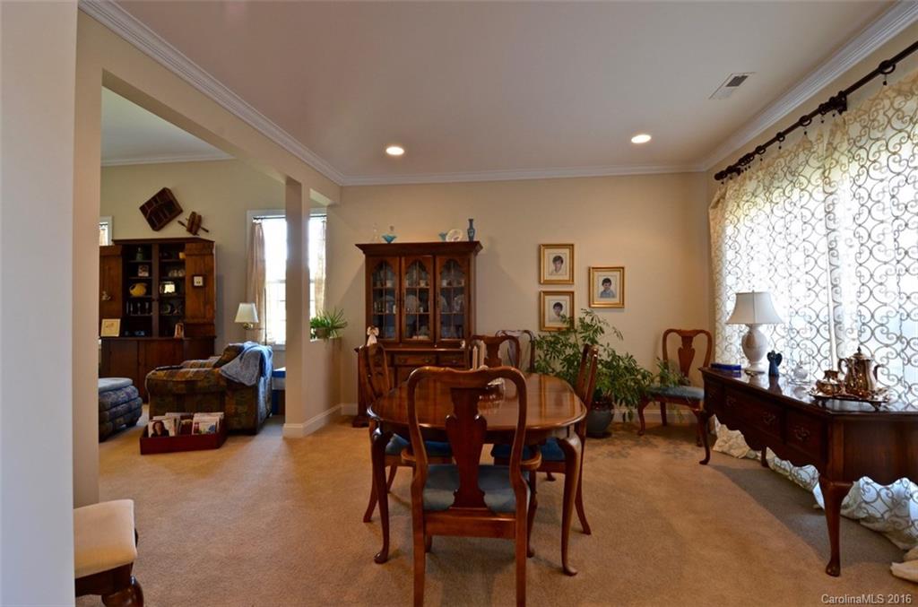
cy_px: 304
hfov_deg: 95.1
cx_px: 459
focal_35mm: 16
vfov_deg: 71.7
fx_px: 420
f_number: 8
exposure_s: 1/4
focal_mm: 11
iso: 200
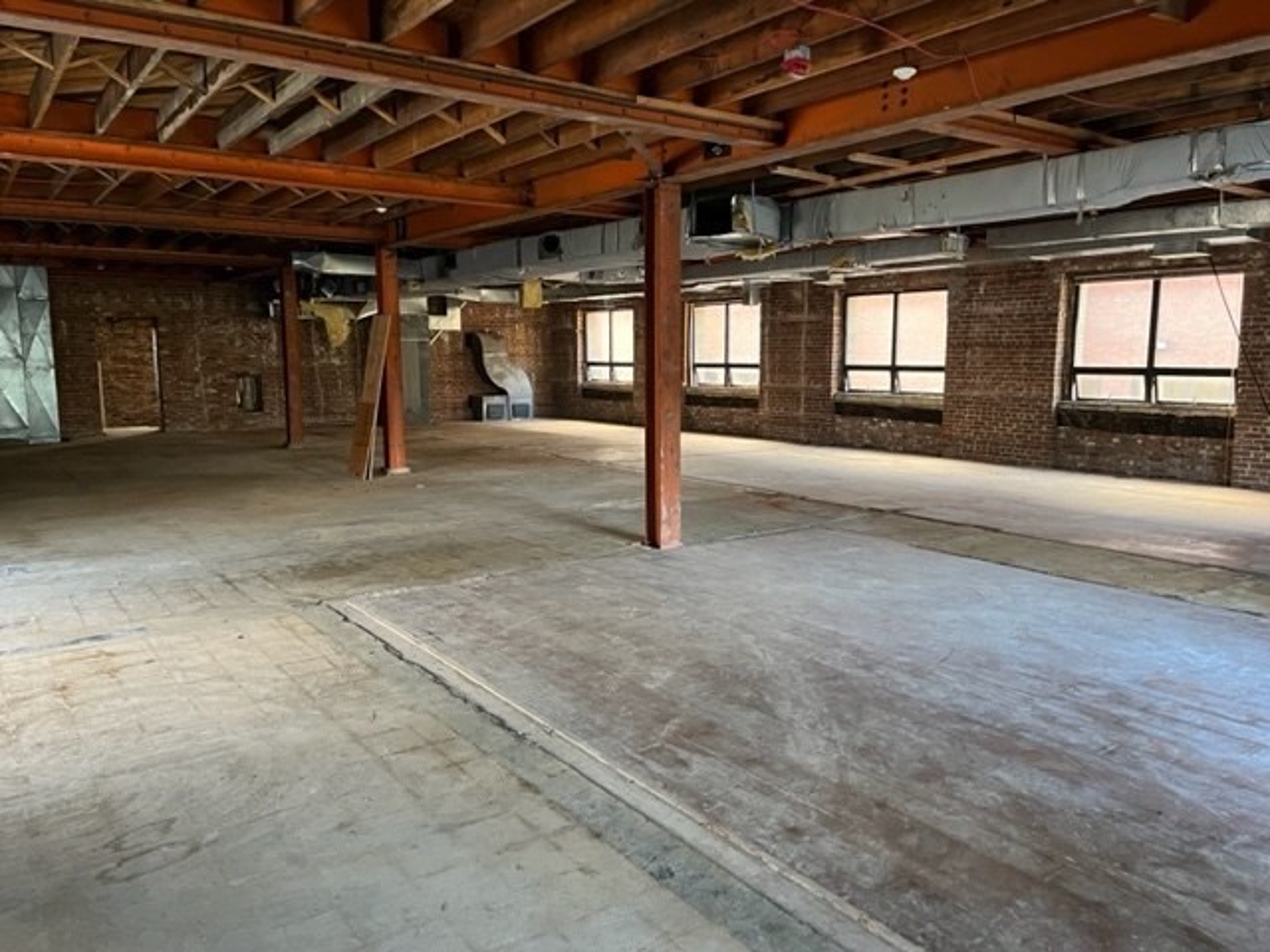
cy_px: 476
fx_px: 954
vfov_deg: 53.1
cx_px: 635
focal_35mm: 26
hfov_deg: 67.3
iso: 500
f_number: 1.6
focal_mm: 5.1
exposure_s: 1/58
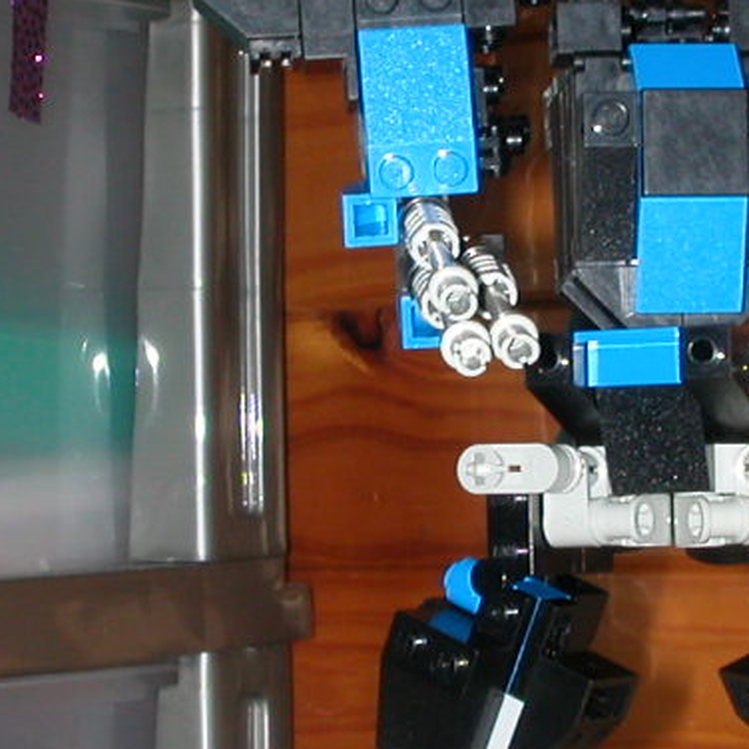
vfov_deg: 13.4
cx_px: 550
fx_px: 3182
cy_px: 412
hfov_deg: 13.4
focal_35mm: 130
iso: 100
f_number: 5.4
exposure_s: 1/59.9
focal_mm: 8.2
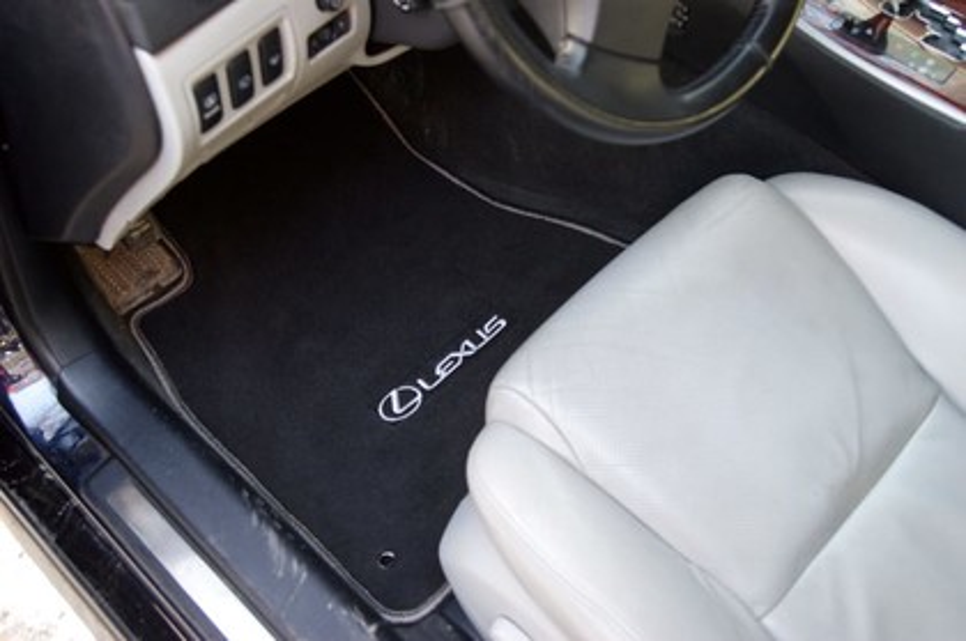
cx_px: 483
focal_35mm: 36
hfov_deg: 53.2
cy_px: 320
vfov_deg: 36.8
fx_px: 965
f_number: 4
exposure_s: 1/20
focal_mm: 24
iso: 400
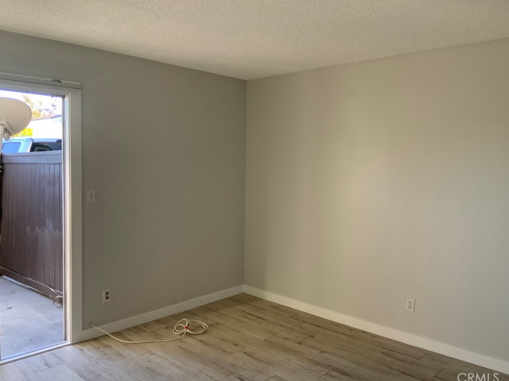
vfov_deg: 46.8
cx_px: 261
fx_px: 441
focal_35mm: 30
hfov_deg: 60.0
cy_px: 188
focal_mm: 3
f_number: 1.8
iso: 64
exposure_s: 1/122
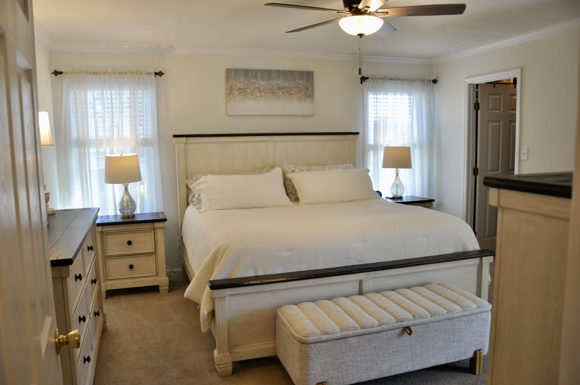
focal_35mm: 27
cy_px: 192
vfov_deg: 47.8
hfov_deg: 67.4
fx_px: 434
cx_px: 290
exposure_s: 1/30
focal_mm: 18
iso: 200
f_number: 5.6
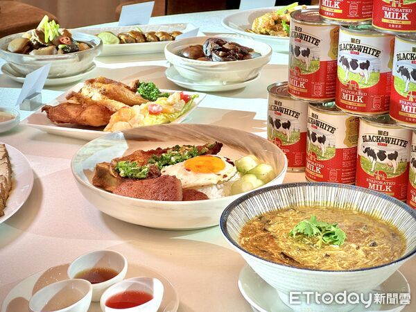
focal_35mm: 77
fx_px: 925
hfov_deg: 25.3
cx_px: 208
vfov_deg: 19.1
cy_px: 156
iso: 80
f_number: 2.8
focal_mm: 9
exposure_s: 1/120
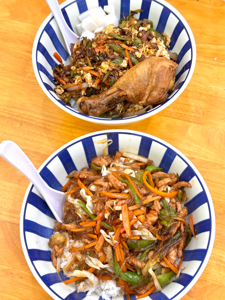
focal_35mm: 48
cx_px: 112
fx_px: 416
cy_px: 150
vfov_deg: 39.7
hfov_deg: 30.3
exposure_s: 1/60
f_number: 1.78
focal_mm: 6.86
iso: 100
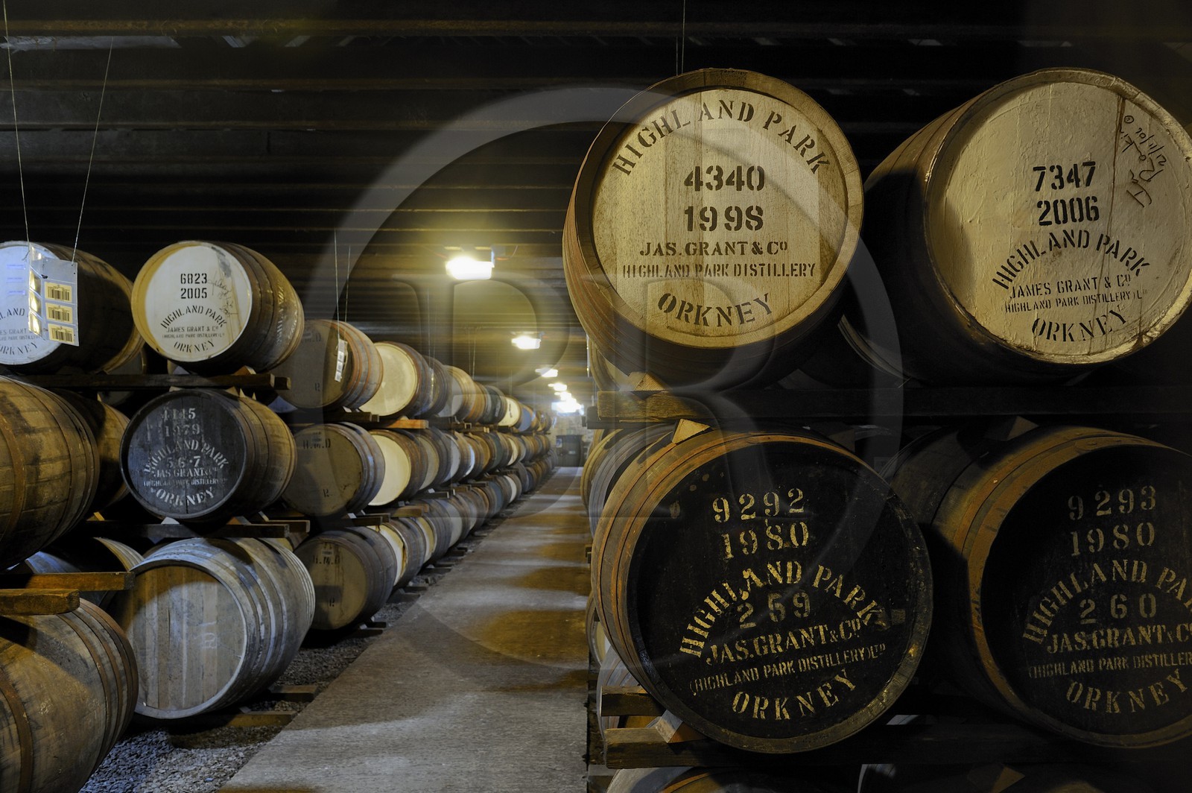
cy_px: 396
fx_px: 926
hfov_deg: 65.5
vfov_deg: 46.3
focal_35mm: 28
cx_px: 596
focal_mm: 28
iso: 400
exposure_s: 1/2
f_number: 5
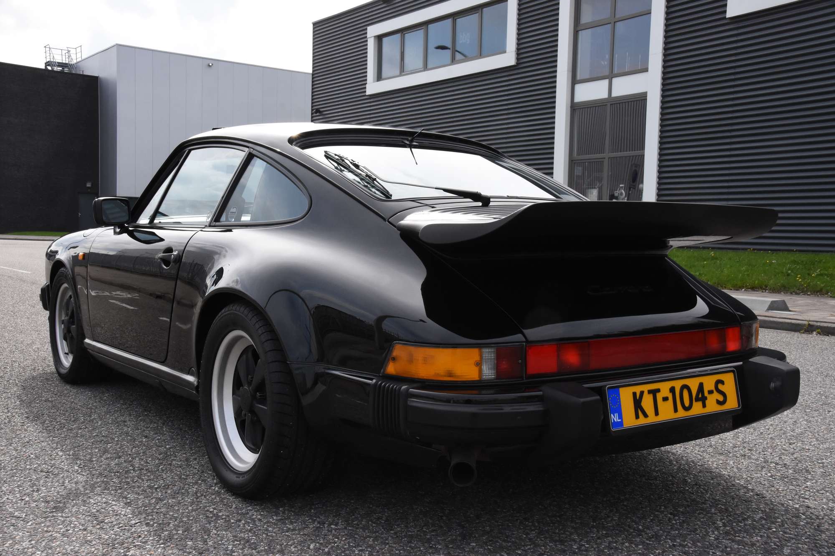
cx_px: 418
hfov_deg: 49.6
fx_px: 904
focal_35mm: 39
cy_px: 278
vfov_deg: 34.2
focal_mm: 26
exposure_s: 1/800
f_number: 14
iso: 1600
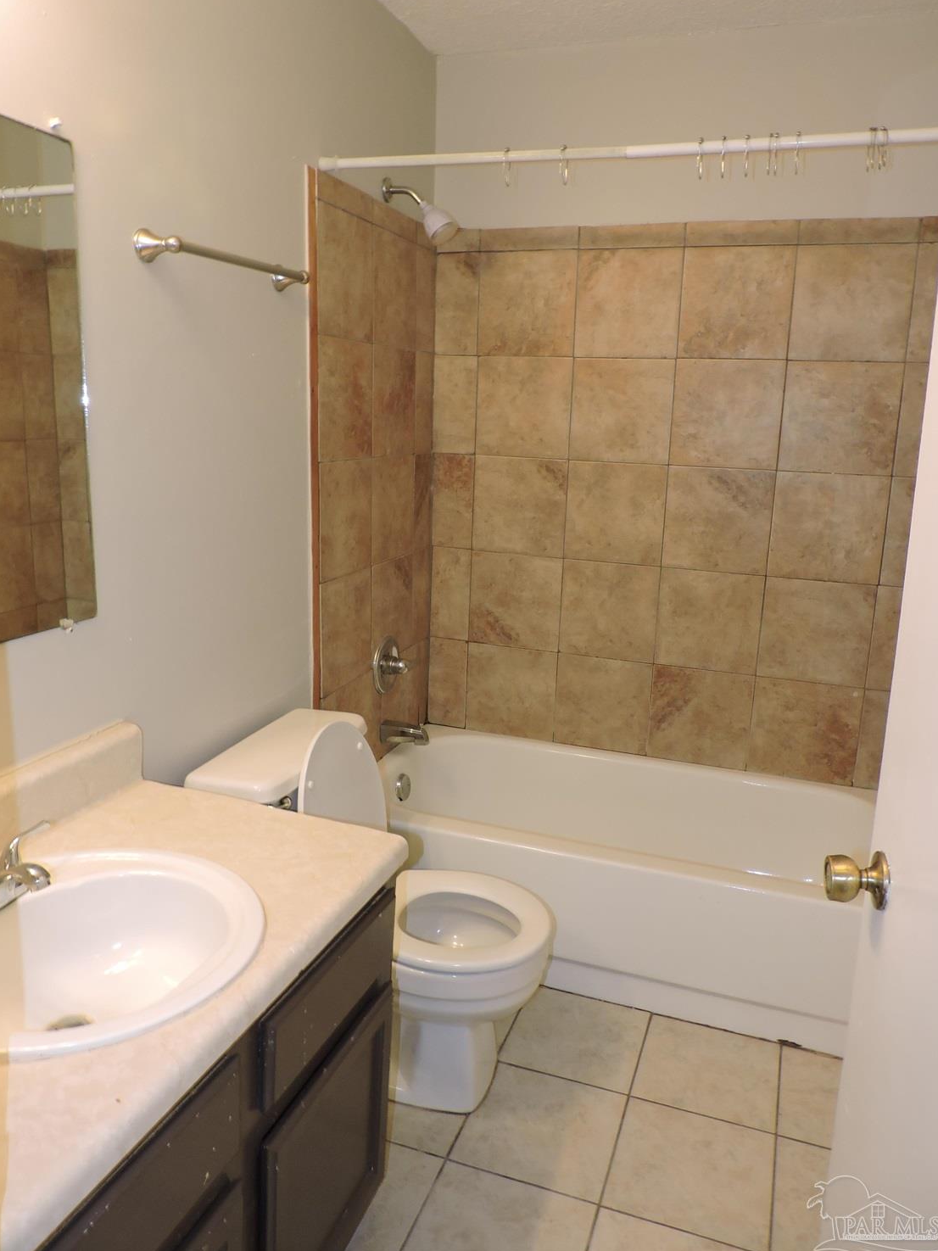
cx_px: 471
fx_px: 903
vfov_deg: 69.4
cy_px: 617
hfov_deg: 54.9
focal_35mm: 25
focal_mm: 4.3
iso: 220
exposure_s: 1/40
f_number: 3
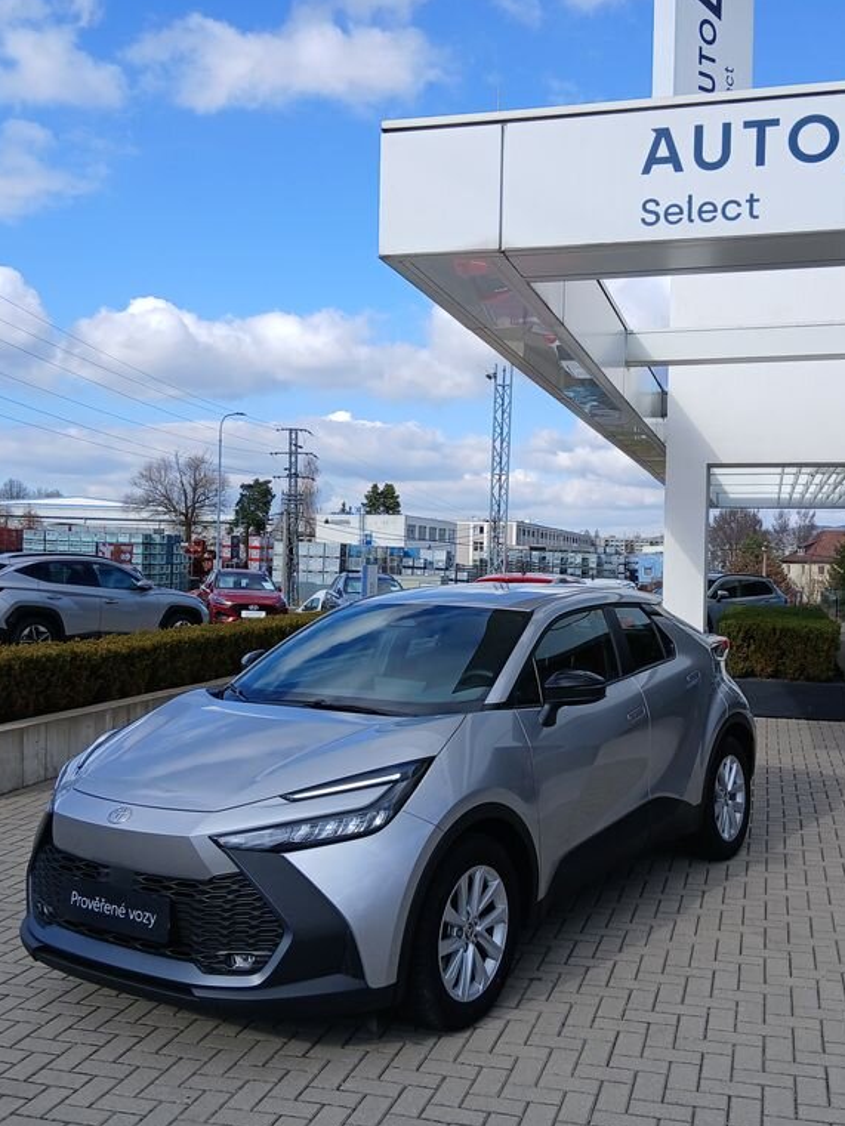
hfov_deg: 40.7
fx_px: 1139
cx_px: 462
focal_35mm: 35
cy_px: 564
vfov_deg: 52.6
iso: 20
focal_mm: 3.98
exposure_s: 1/436
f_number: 1.8
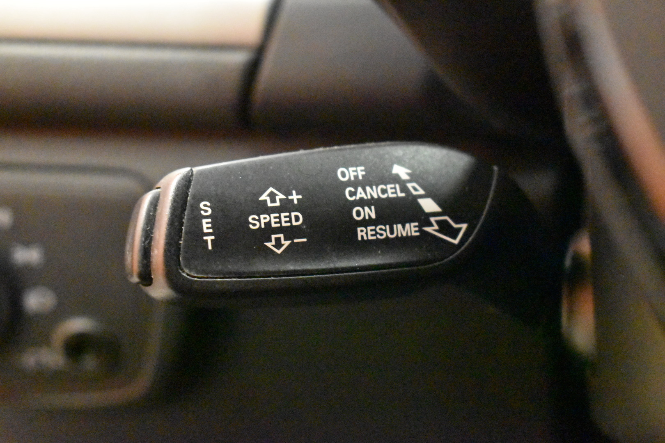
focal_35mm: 69
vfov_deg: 19.7
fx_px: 1274
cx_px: 332
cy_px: 222
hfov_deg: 29.2
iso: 25600
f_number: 5.3
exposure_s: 1/30
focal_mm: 46
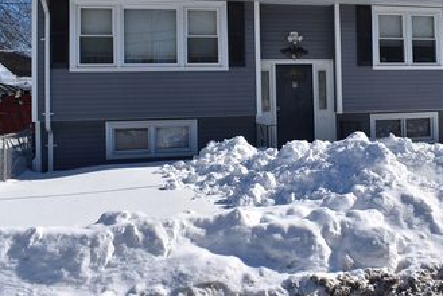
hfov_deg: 46.9
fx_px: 505
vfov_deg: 32.2
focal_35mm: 41
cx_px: 283
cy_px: 83
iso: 100
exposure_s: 1/400
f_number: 10
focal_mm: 18
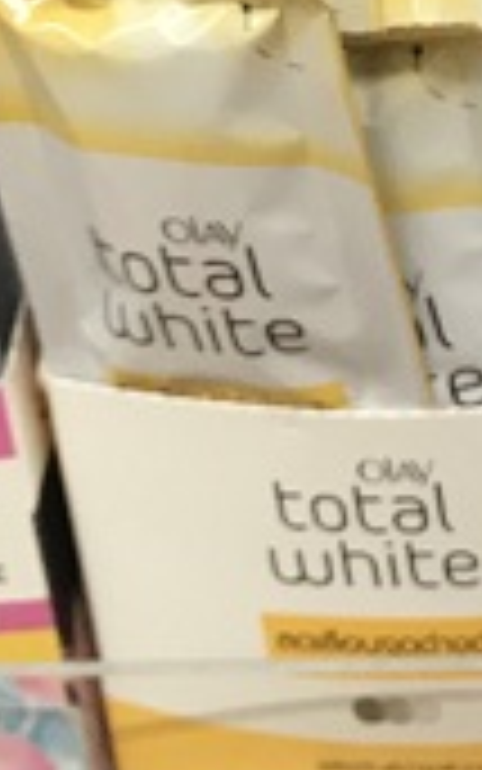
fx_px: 2184
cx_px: 1072
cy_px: 279
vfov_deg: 20.0
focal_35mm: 104
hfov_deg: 11.0
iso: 32
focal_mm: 3.99
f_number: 1.8
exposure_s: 1/33
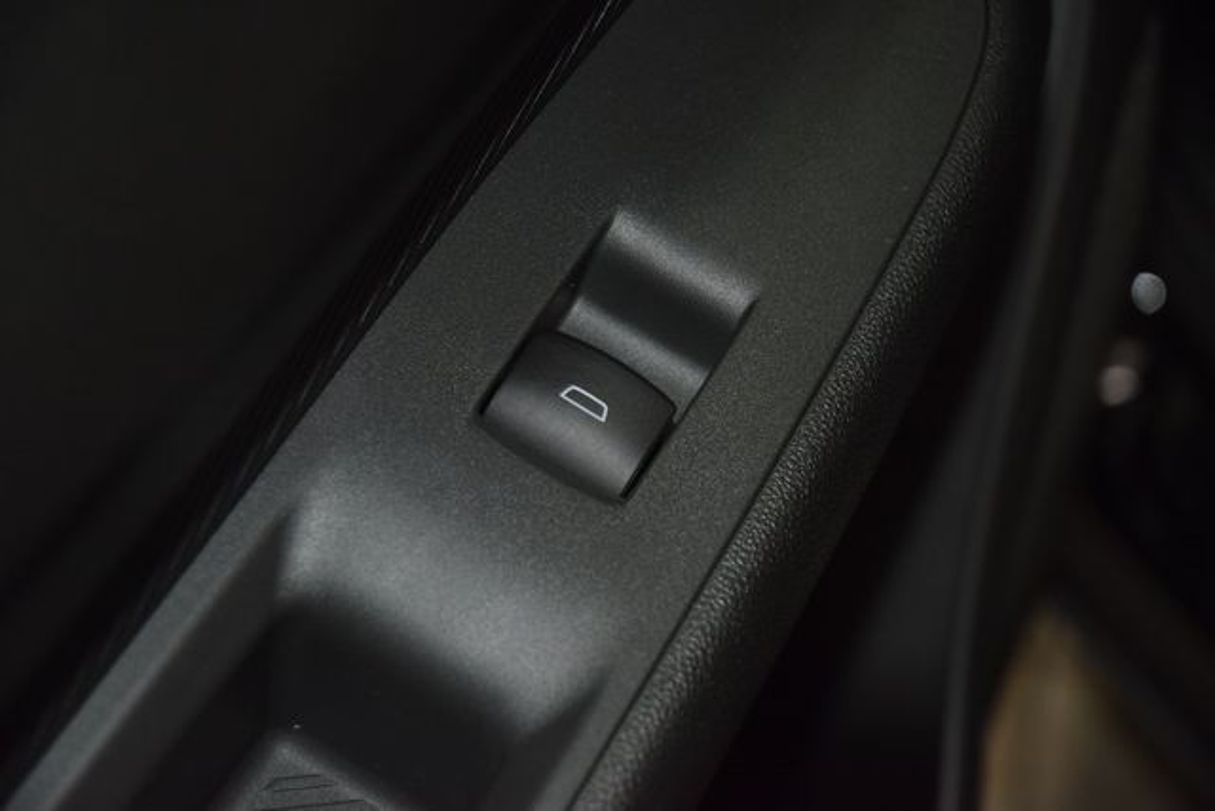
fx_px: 3544
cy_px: 406
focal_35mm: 105
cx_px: 608
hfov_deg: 19.5
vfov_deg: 13.0
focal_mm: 70
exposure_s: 1/60
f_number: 4.5
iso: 1000
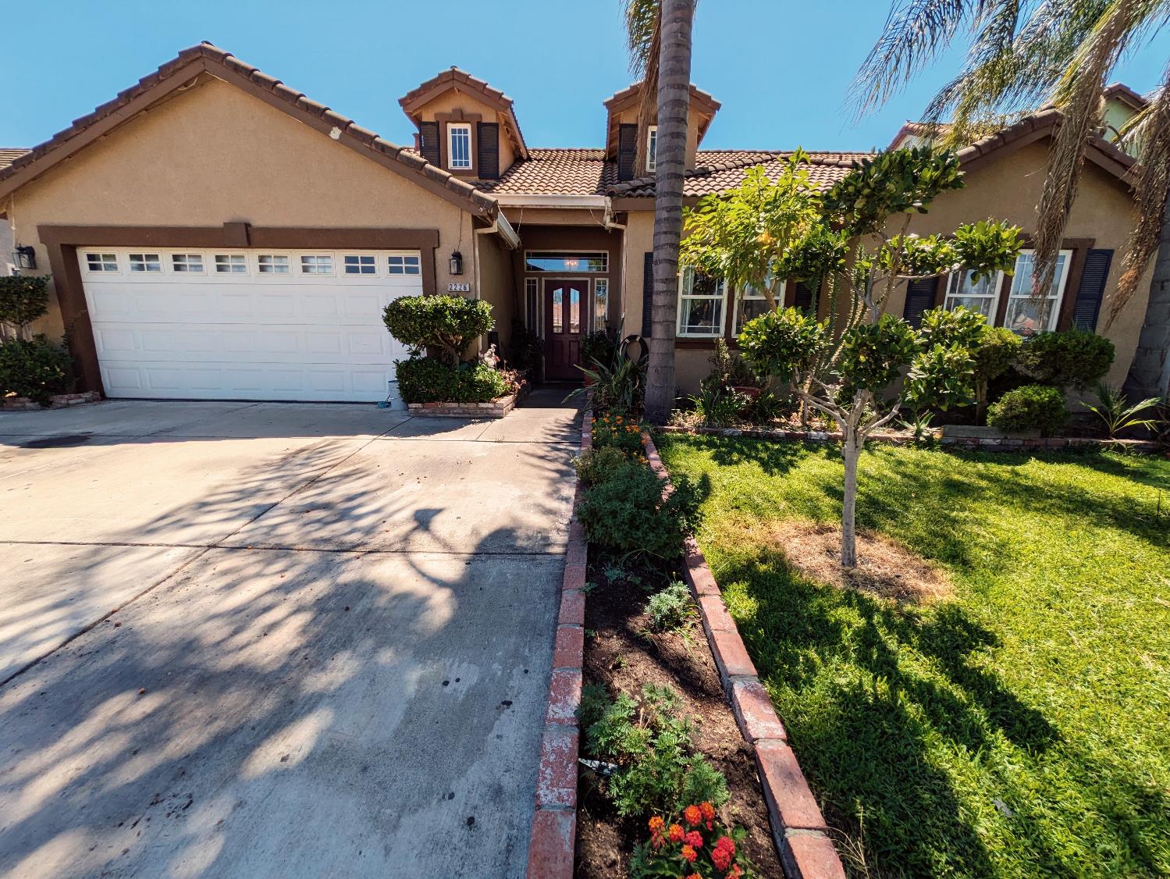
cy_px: 440
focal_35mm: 14
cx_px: 585
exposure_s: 1/1284
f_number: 2.2
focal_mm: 1.83
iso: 48
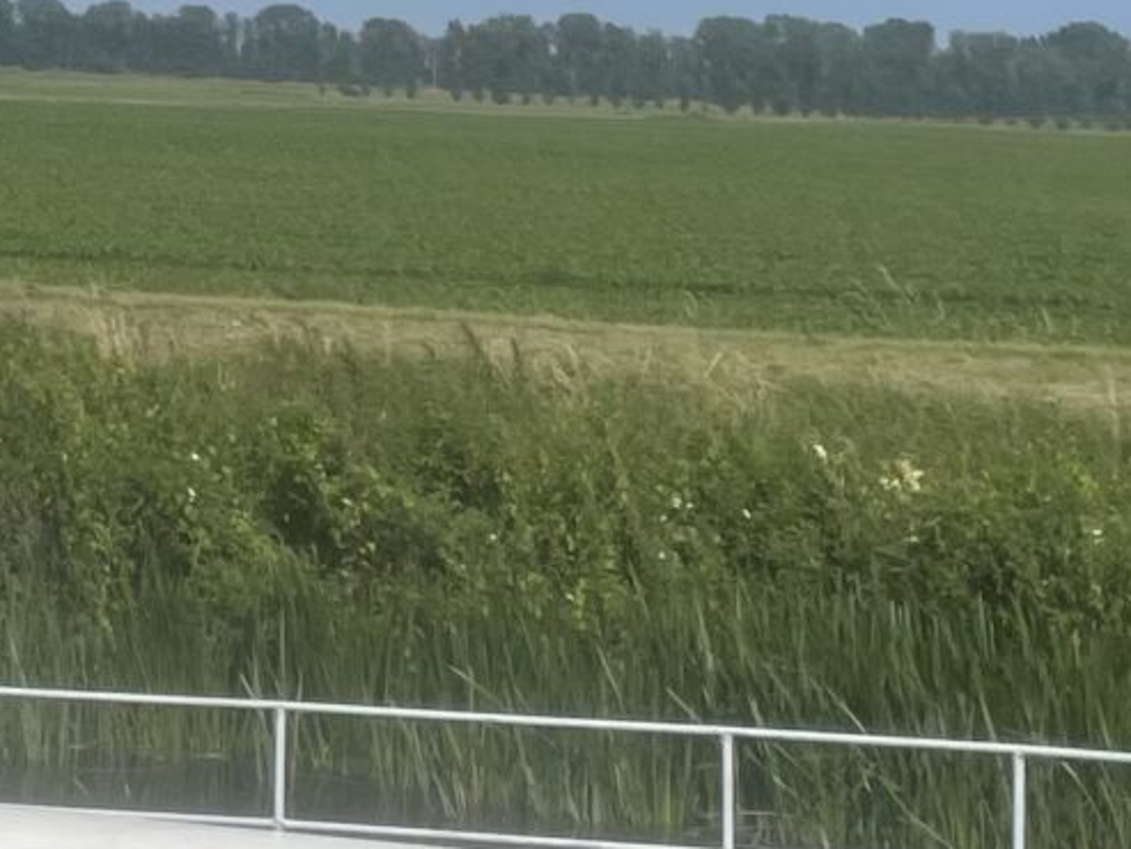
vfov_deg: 10.9
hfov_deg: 13.3
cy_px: -23
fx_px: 4412
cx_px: -842
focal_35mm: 135
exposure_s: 1/5814
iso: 32
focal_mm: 4.2
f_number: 1.6
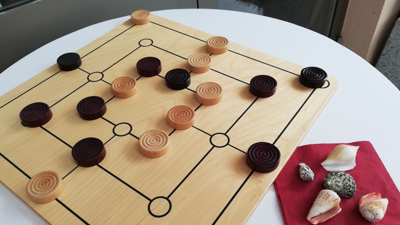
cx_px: 198
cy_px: 148
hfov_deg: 66.1
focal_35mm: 29
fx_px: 308
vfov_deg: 39.8
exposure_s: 1/50
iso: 80
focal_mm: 3.81
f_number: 2.2
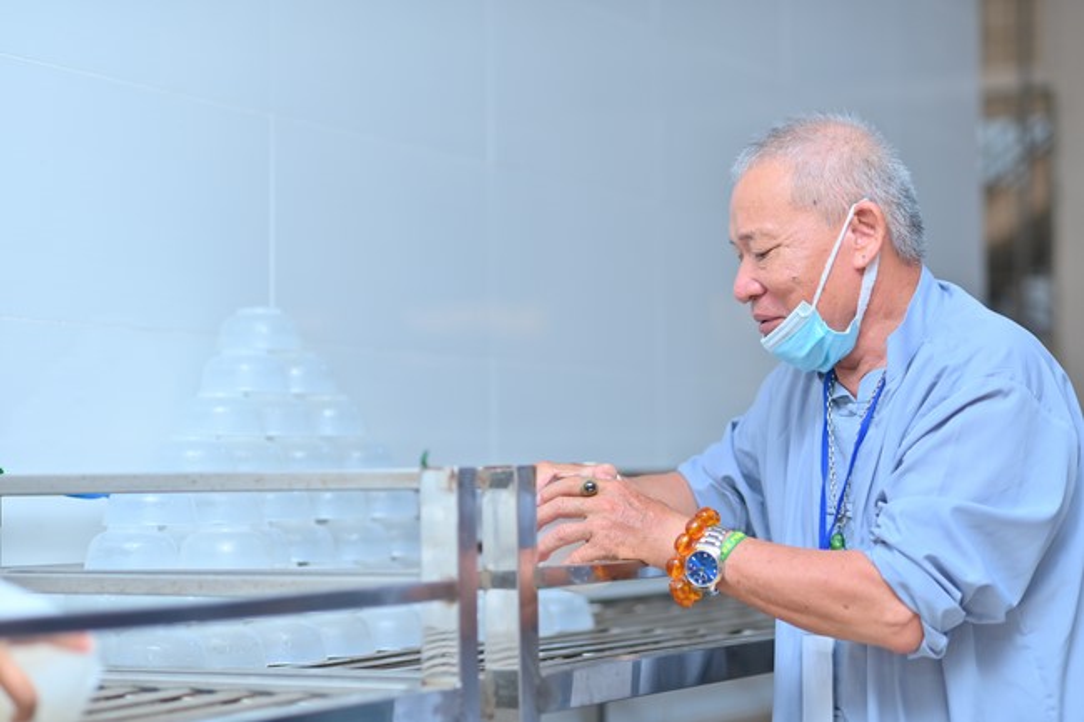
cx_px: 542
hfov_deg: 23.9
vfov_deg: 16.1
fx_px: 2559
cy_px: 361
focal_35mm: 85
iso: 400
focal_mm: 85
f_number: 2.5
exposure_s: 1/200
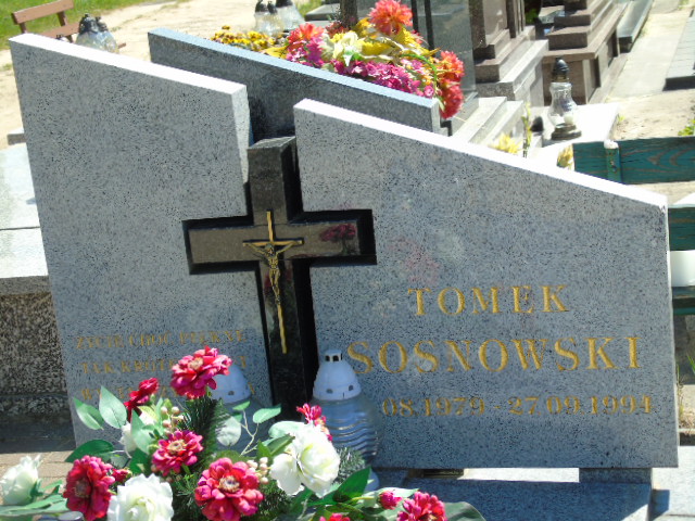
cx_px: 348
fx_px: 1646
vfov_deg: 18.0
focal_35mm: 82
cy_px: 260
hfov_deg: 23.8
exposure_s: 1/320
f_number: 4.1
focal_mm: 15
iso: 80
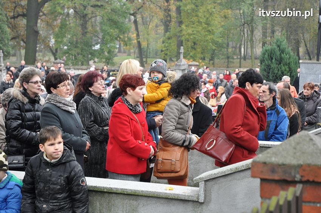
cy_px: 106
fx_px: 748
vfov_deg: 16.2
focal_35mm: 84
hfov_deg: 24.2
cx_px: 160
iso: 800
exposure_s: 1/160
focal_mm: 56
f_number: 4.5
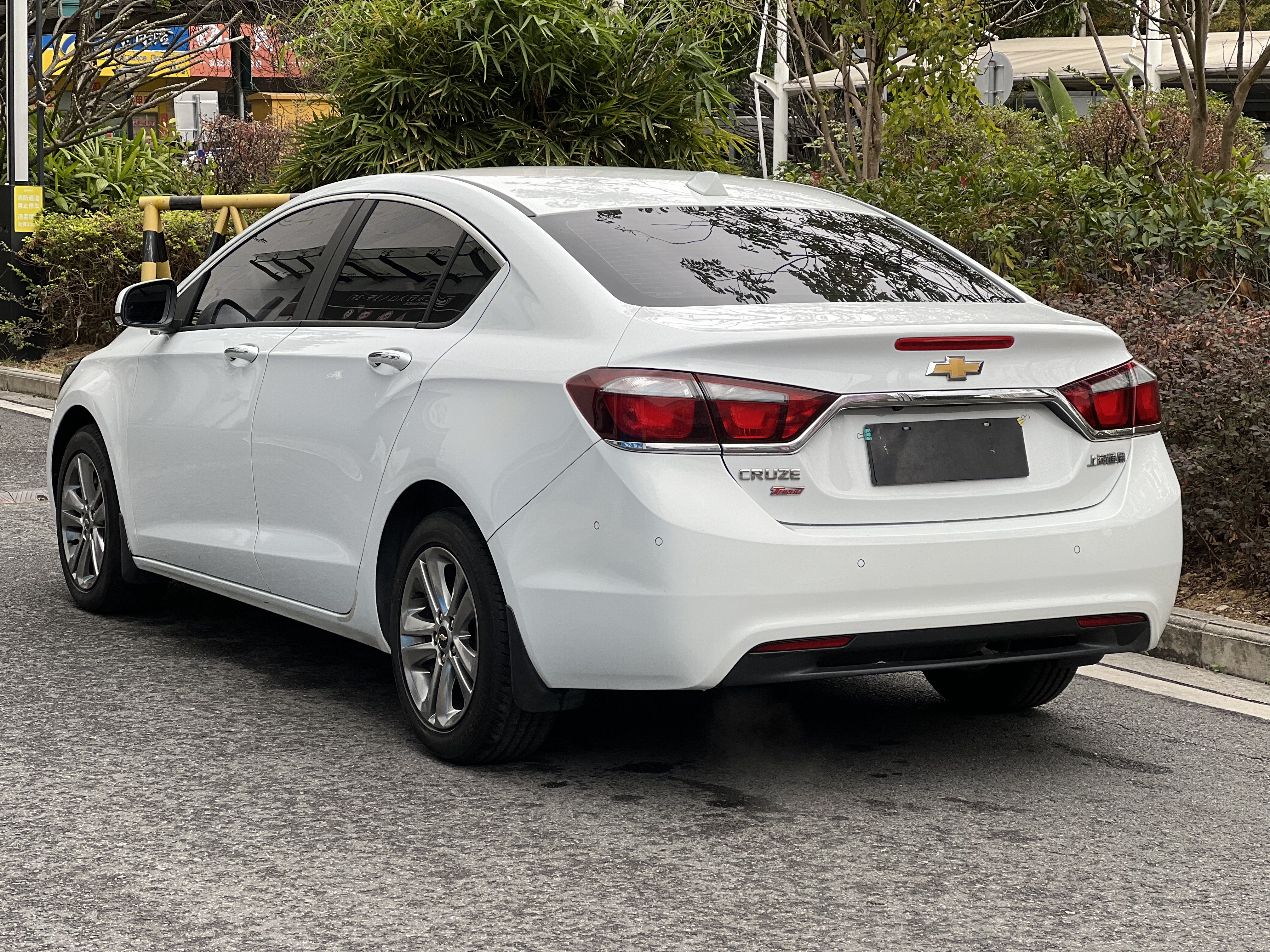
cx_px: 635
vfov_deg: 19.1
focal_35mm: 77
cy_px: 476
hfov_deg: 25.3
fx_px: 2825
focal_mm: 9
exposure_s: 1/121
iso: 25
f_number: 2.8
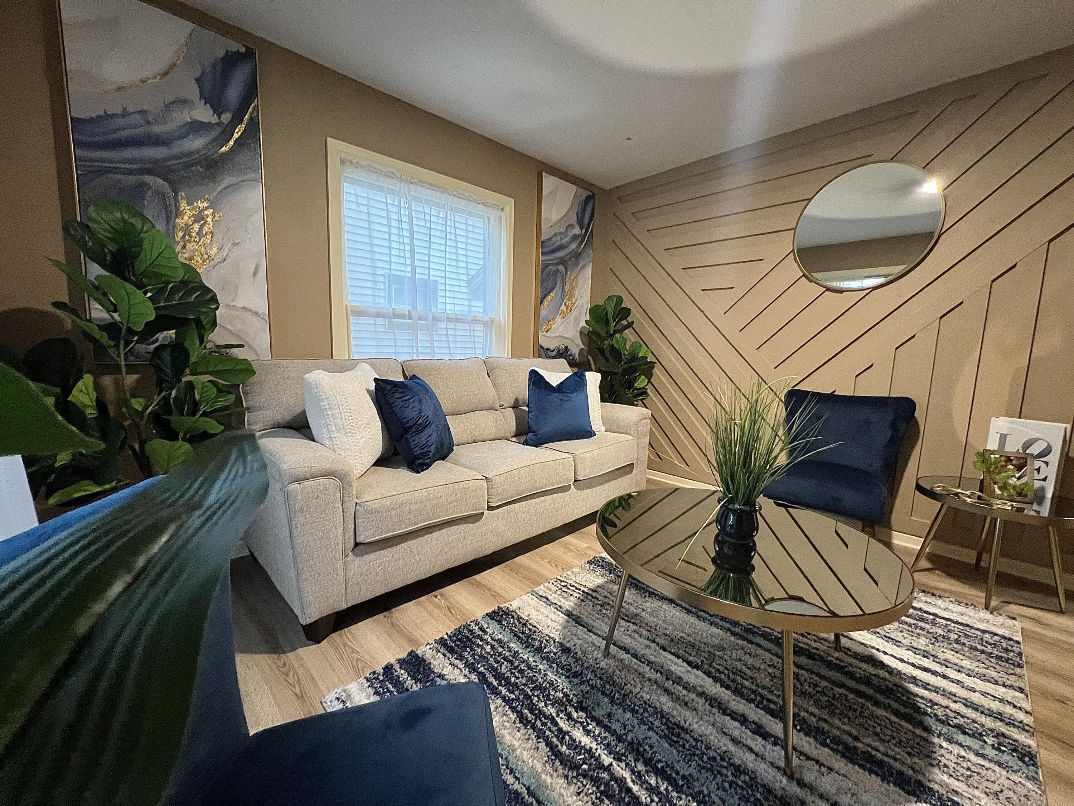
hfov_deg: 106.2
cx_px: 537
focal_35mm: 13
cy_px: 403
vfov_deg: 89.9
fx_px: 403
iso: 640
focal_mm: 1.57
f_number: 1.8
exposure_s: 1/60
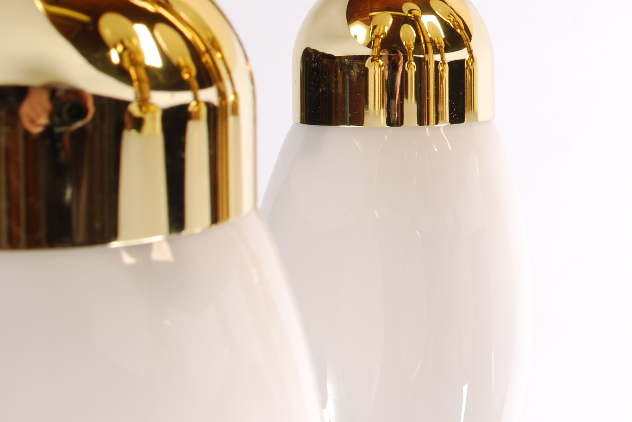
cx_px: 532
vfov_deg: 19.4
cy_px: -7
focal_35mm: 68
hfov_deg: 28.8
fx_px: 1194
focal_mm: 22
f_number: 11
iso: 100
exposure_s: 1/100
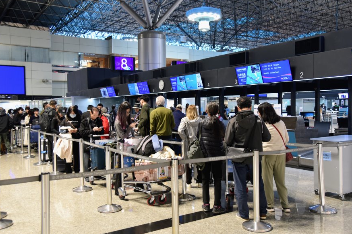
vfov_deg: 37.9
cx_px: 177
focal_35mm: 35
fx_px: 342
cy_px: 115
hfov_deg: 54.4
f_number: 4
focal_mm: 34
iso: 1400
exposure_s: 1/60
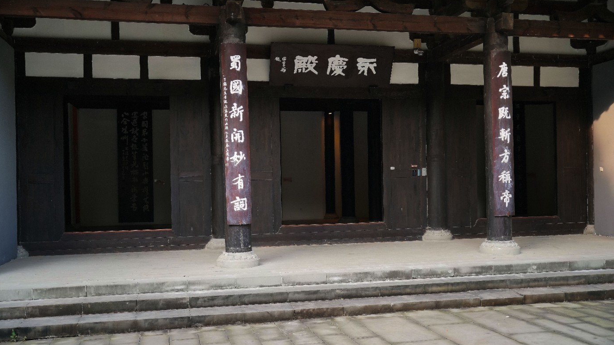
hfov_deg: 52.8
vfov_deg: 31.2
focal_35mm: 38
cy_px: 189
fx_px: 619
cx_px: 306
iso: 160
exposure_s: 1/80
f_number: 3.5
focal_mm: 36
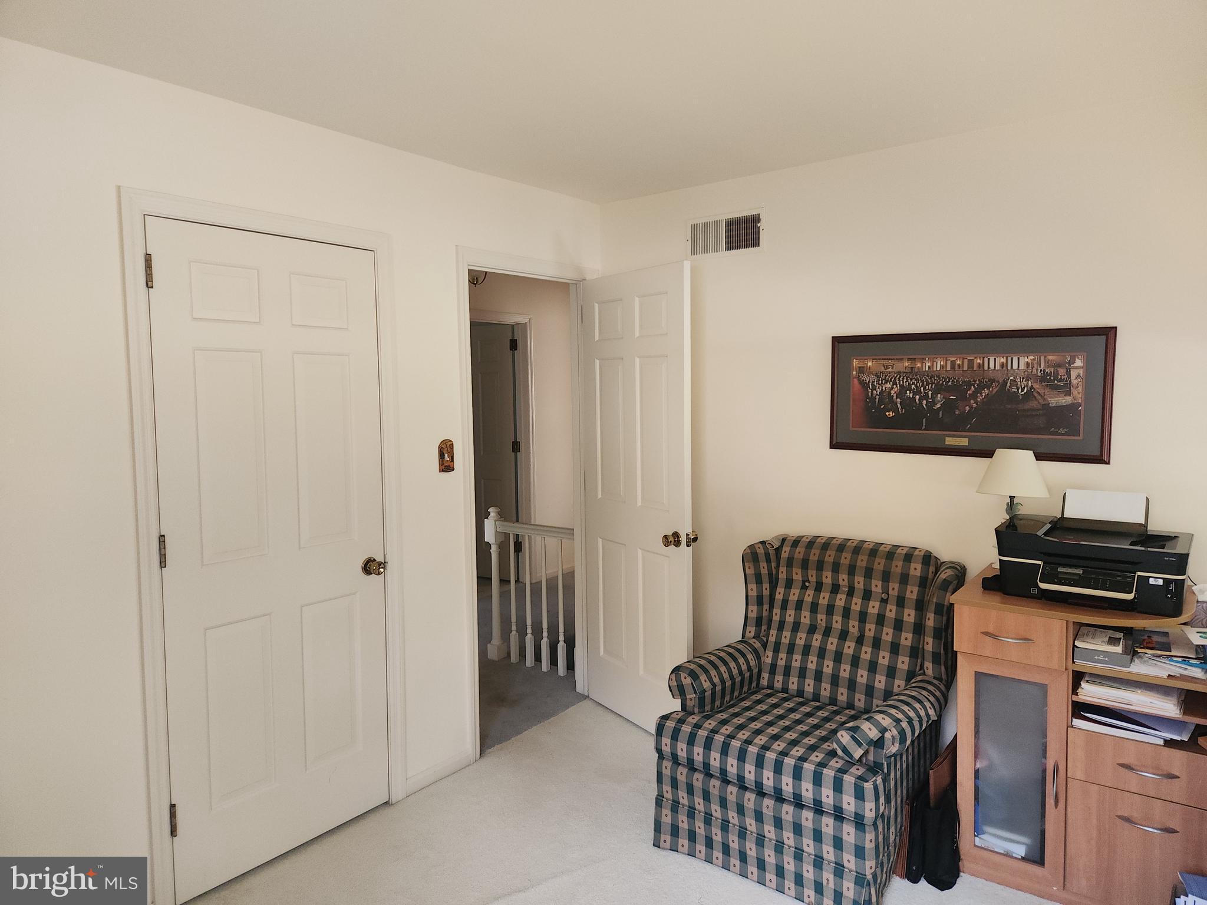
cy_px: 452
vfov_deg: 58.9
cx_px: 604
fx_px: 802
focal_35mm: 23
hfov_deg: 73.9
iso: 100
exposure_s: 1/60
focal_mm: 5.4
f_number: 1.8
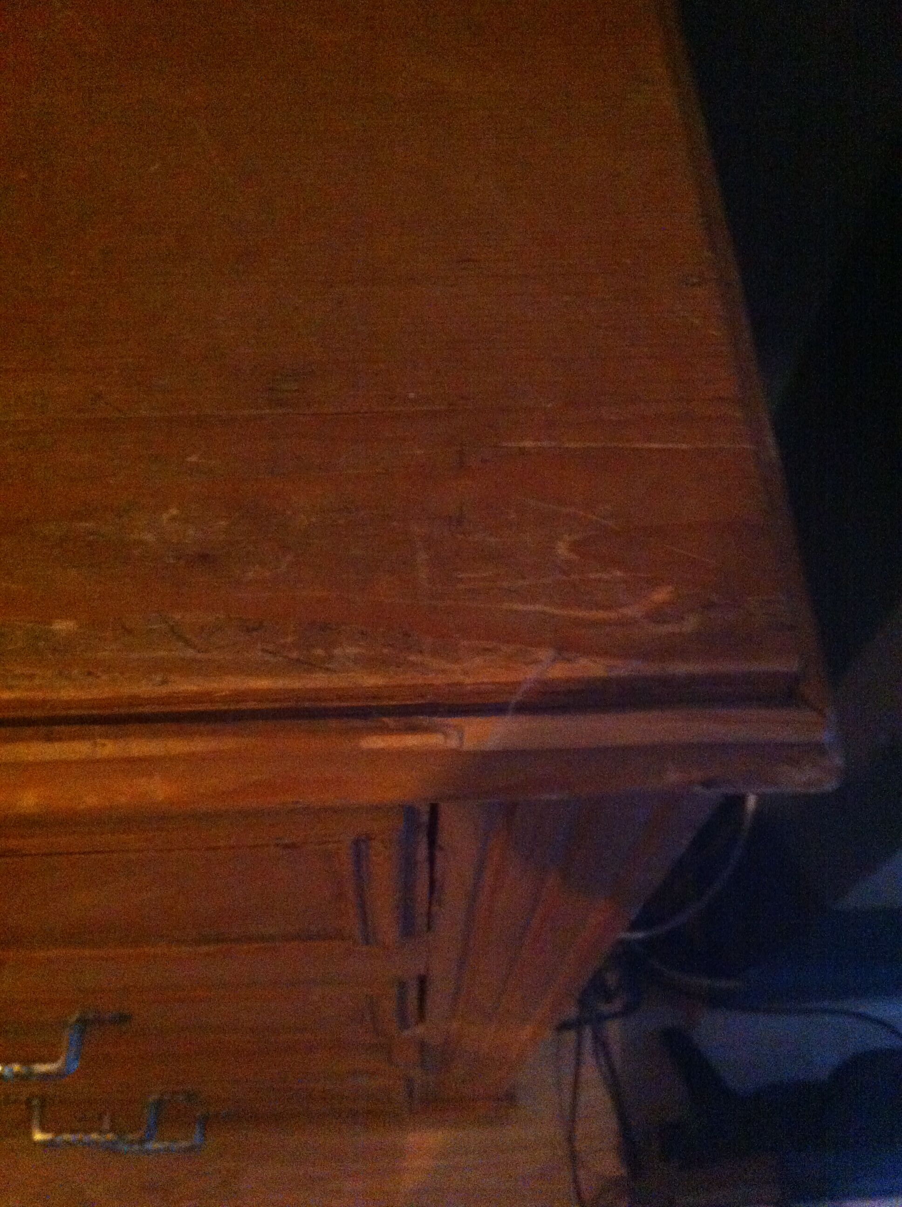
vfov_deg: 52.7
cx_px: 451
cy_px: 604
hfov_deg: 40.6
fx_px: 1219
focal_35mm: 35
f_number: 2.8
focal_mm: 3.85
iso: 1000
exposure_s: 1/15
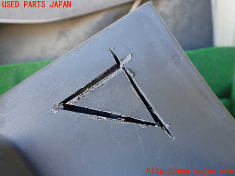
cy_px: 88
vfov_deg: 46.8
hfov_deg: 60.0
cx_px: 118
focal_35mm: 30
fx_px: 204
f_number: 2.3
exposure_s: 1/125
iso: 500
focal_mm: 5.4
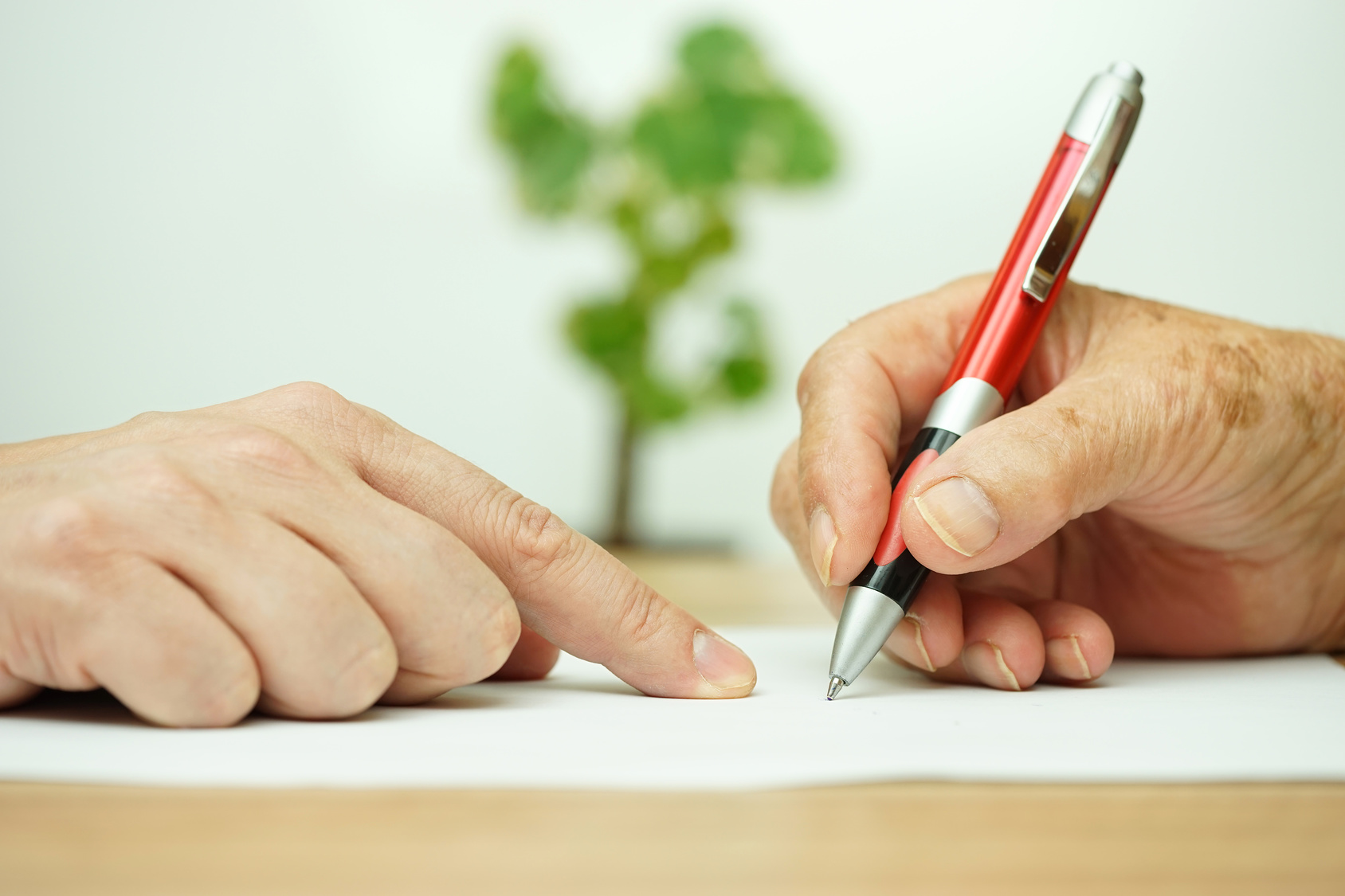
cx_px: 672
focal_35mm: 90
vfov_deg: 15.2
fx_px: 3362
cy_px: 448
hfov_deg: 22.6
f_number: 4
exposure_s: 1/25
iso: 400
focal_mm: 90
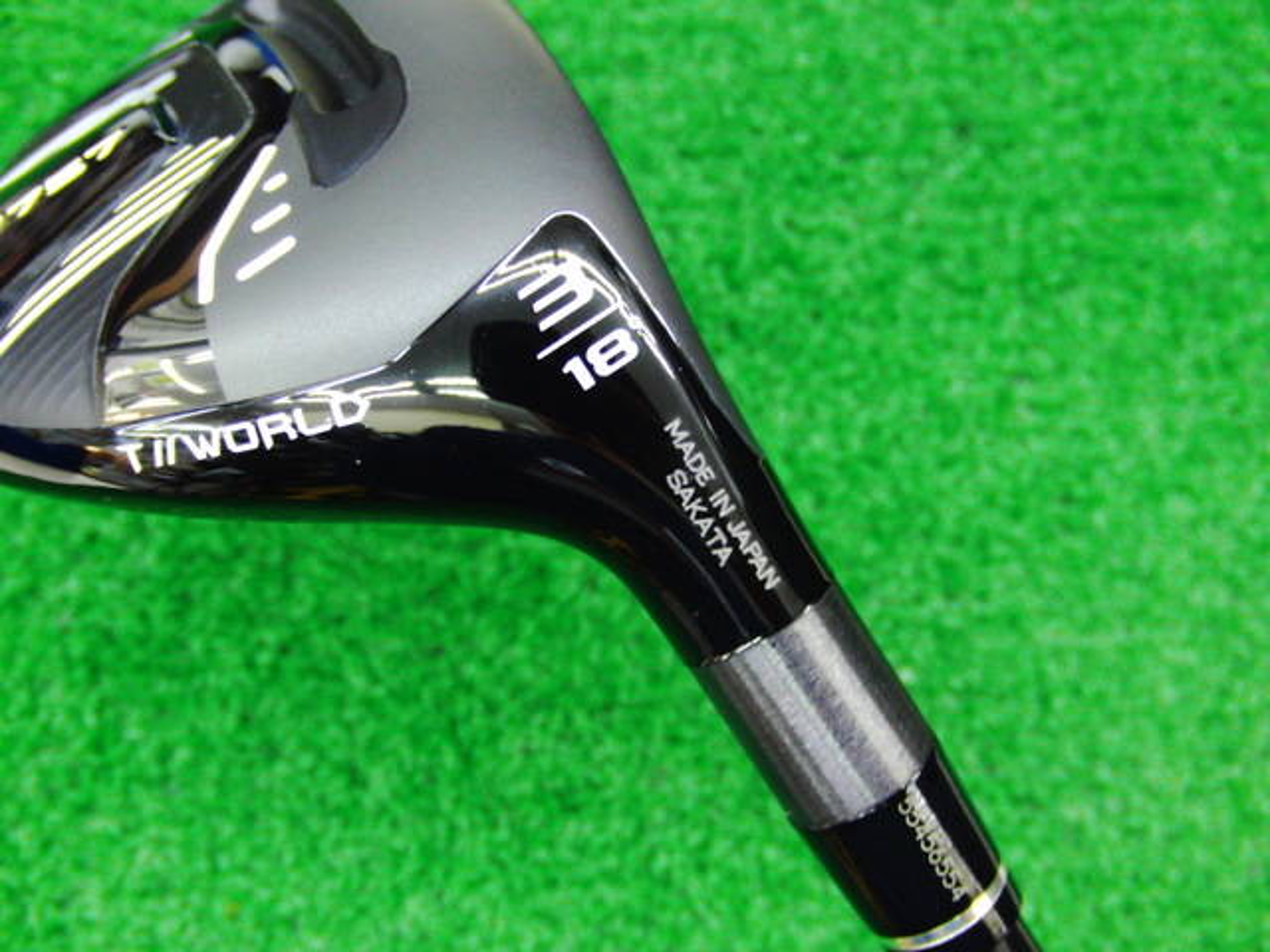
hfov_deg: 50.1
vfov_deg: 38.7
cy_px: 476
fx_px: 1357
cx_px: 635
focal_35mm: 37
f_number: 3.6
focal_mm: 6.42
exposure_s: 1/20
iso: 400
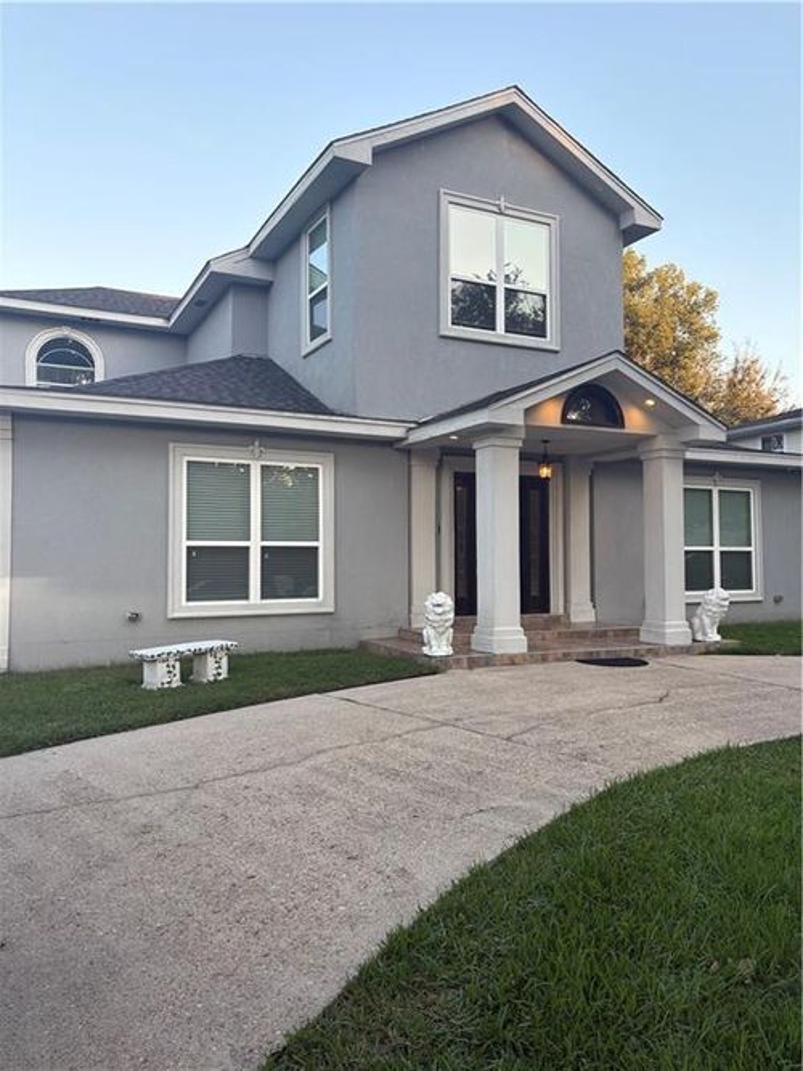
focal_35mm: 26
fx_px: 804
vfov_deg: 67.3
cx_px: 402
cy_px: 536
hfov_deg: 53.0
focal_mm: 5.96
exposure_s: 1/254
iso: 64
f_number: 1.6
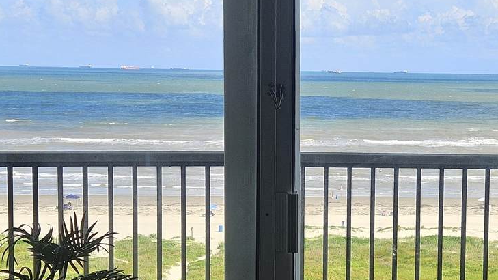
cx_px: 424
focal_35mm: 44
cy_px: 189
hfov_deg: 43.4
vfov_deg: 26.9
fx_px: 581
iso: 25
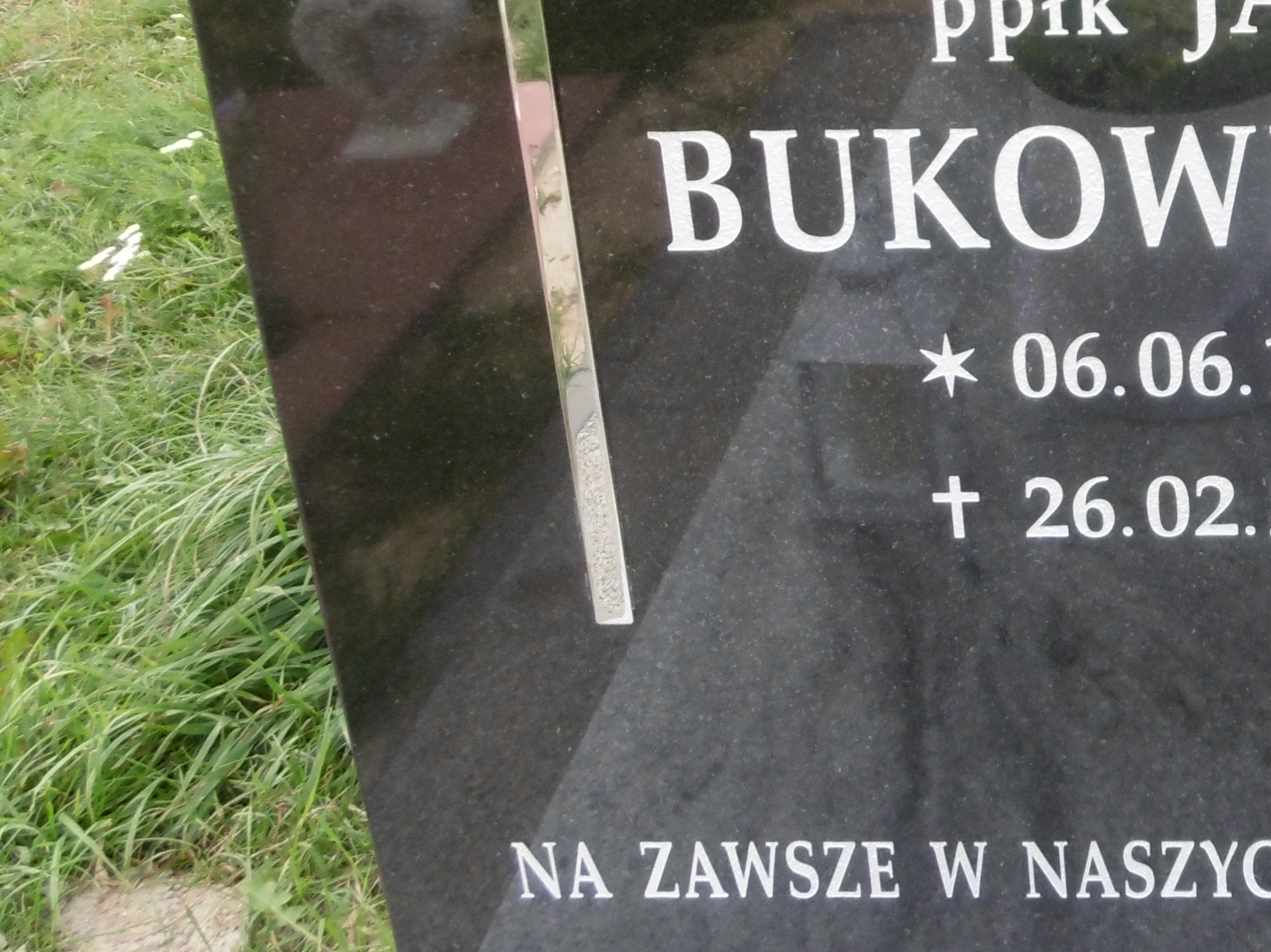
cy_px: -16
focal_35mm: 55
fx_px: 2019
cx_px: 1320
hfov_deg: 31.8
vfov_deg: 25.2
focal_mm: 4.3
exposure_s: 1/200
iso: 100
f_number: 3.1
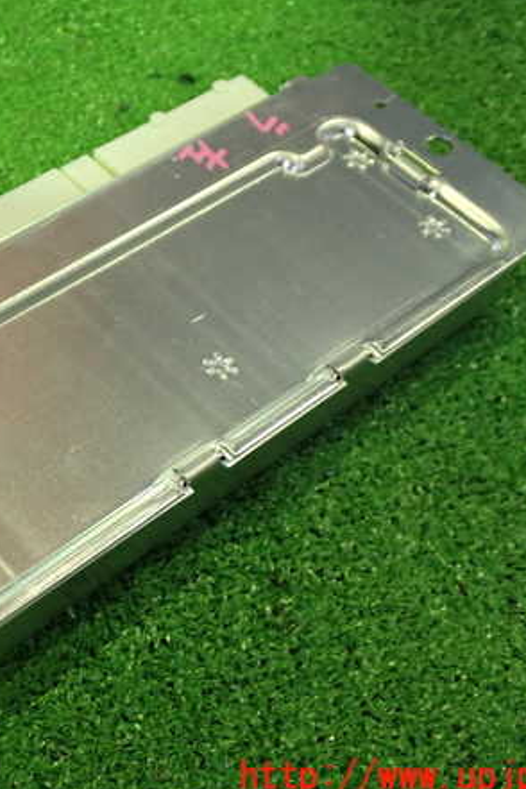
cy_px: 397
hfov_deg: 23.1
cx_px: 107
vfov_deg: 34.5
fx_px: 1271
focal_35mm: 58
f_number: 2.8
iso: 800
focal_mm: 7.31
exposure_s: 1/40
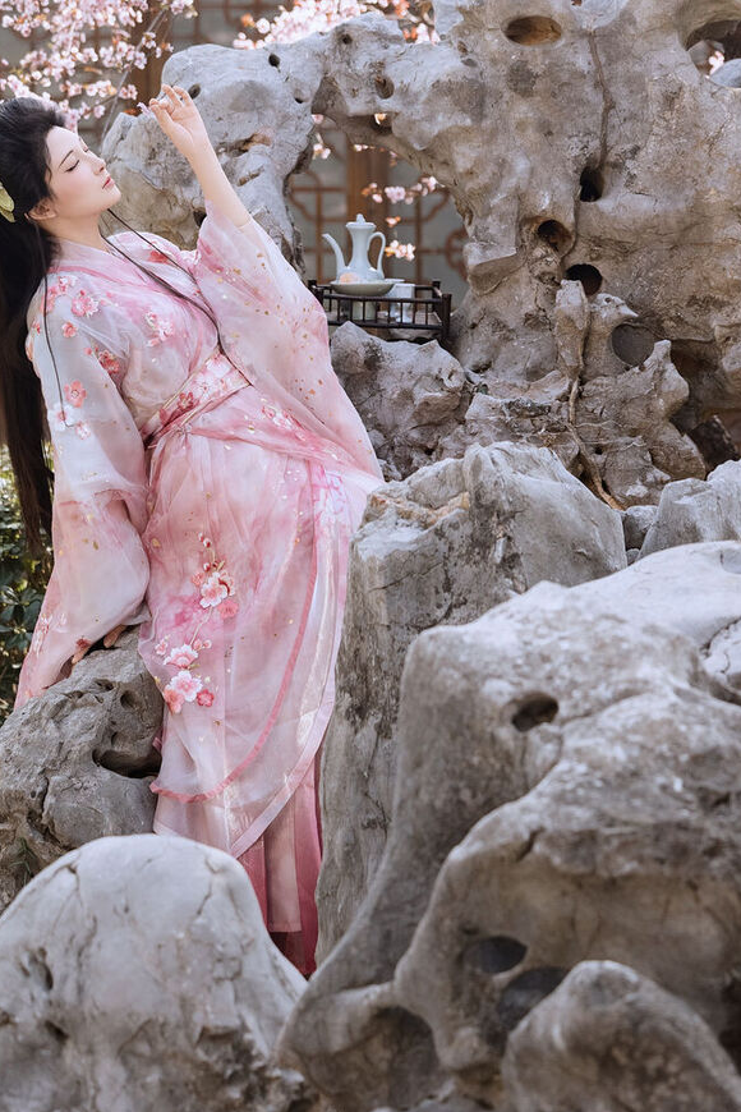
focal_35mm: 172
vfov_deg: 11.9
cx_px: 434
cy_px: 137
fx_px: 5310
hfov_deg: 8.0
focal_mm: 95
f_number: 3.2
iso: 100
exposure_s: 1/400
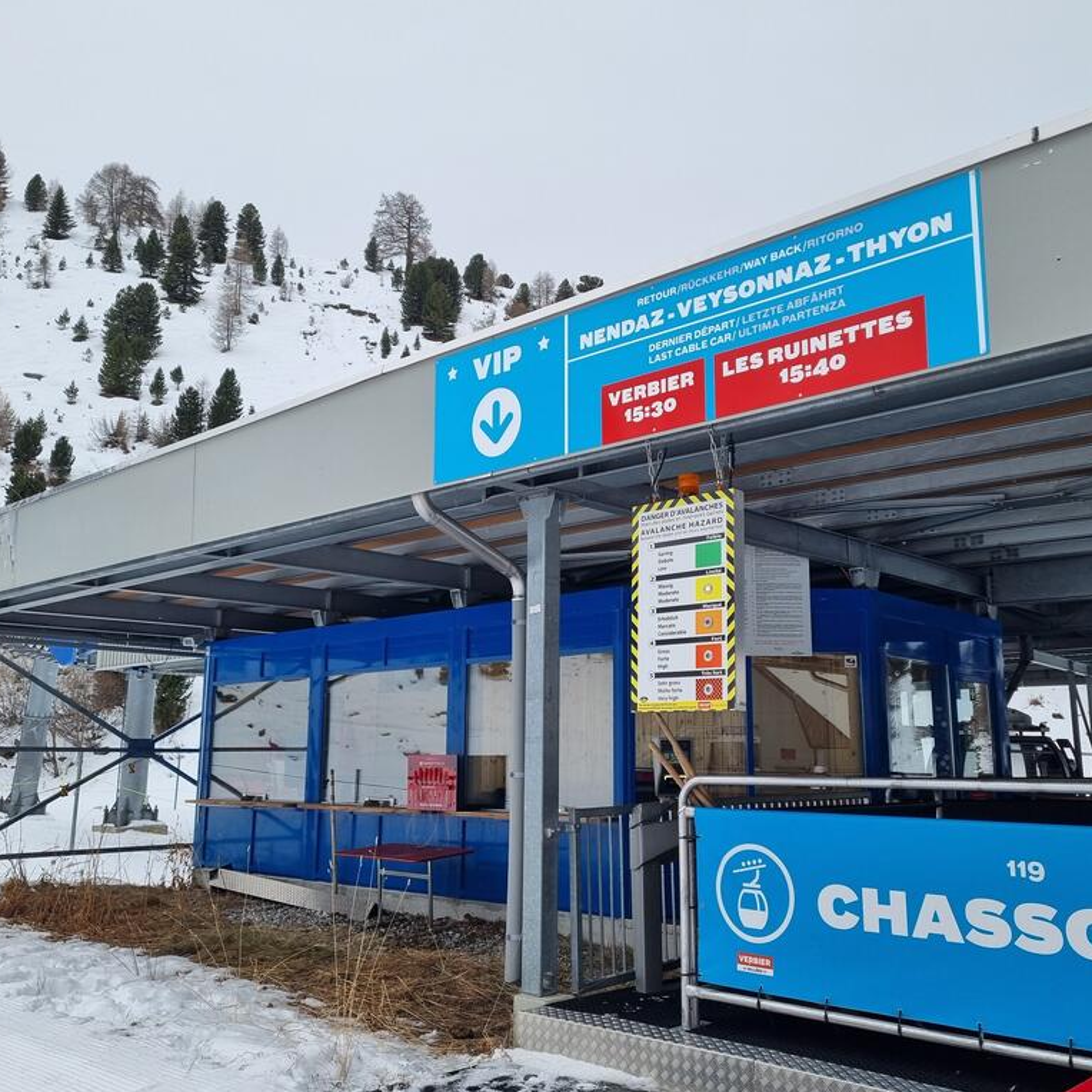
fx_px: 1106
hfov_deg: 52.5
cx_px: 563
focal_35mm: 31
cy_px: 548
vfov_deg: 52.5
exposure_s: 1/1400
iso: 50
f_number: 1.8
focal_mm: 5.4
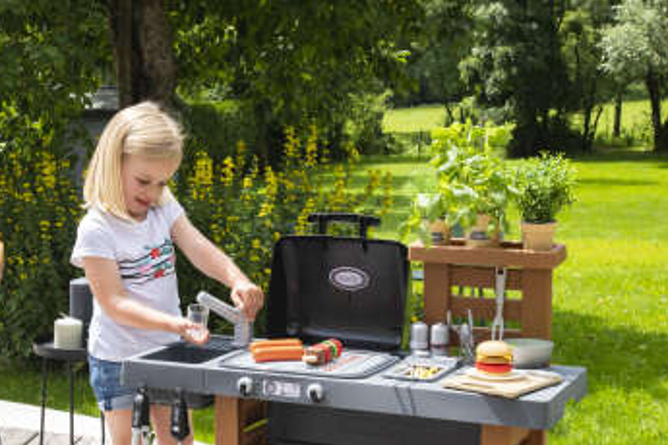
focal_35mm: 73
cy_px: 324
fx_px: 1354
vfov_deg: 18.6
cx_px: 194
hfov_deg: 27.4
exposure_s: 1/400
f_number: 10
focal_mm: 35
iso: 320
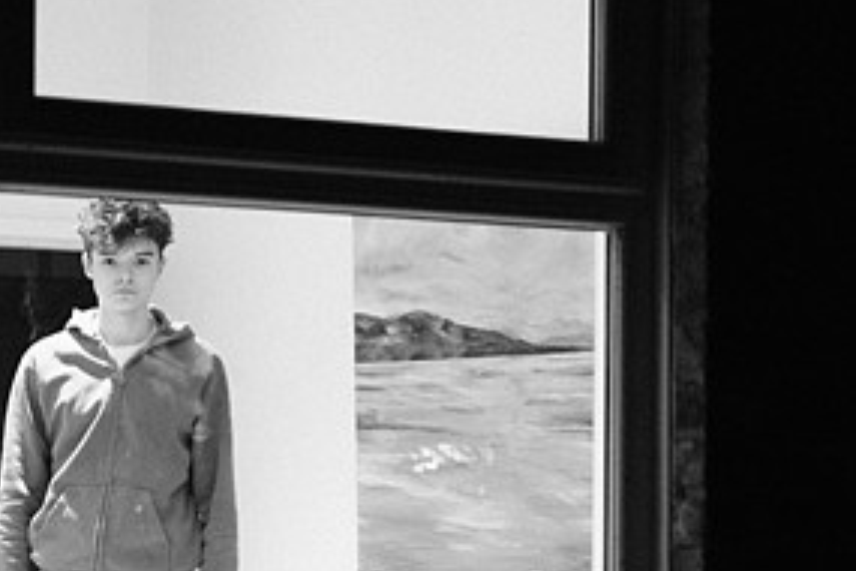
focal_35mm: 119
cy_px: 544
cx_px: 240
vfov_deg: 11.4
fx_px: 2829
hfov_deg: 17.1
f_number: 2
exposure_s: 1/15
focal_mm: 35
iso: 1600
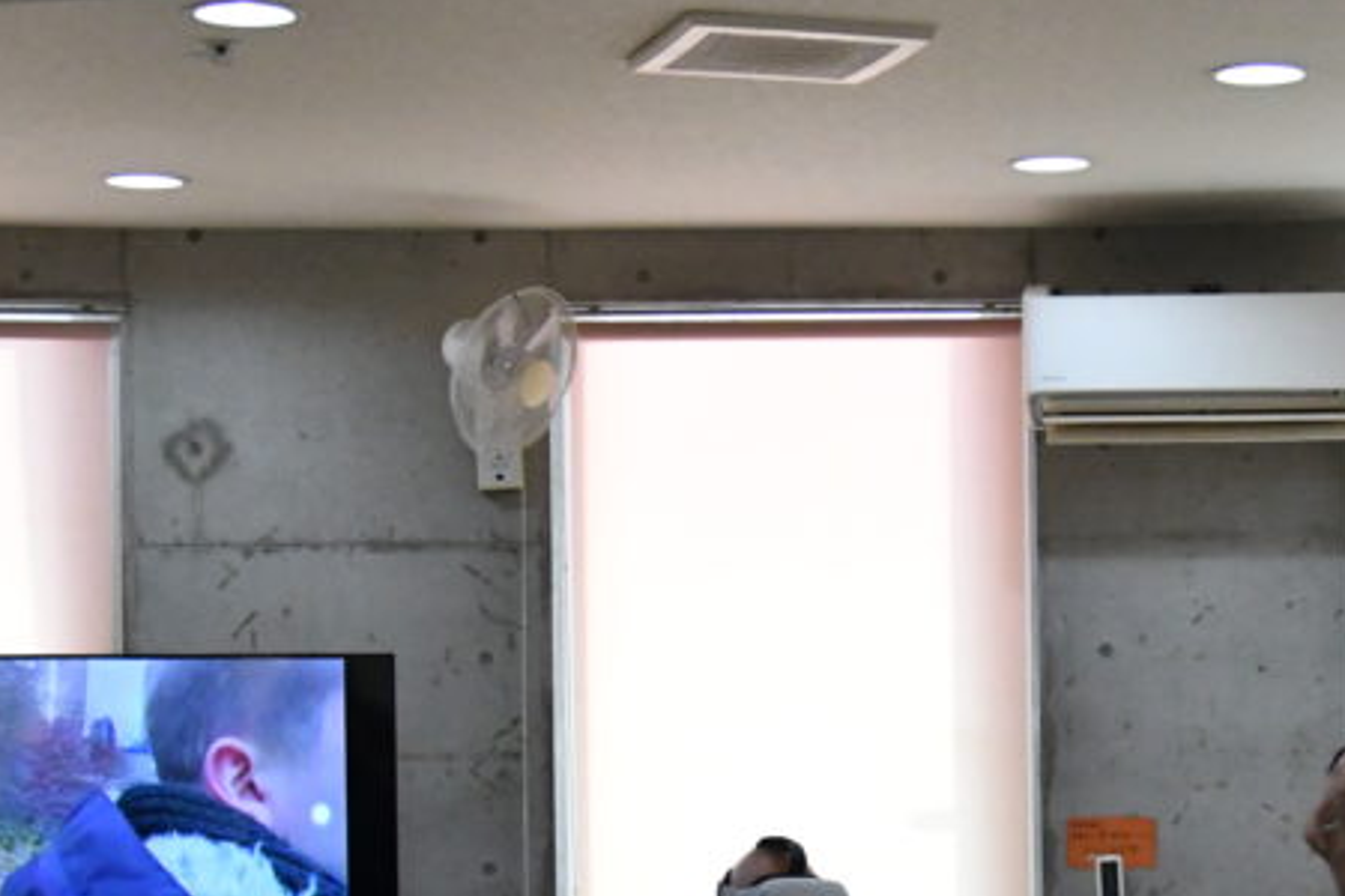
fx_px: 3063
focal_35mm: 82
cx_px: 1067
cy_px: 721
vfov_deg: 16.5
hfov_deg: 24.4
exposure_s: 1/1000
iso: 8000
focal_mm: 24
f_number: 4
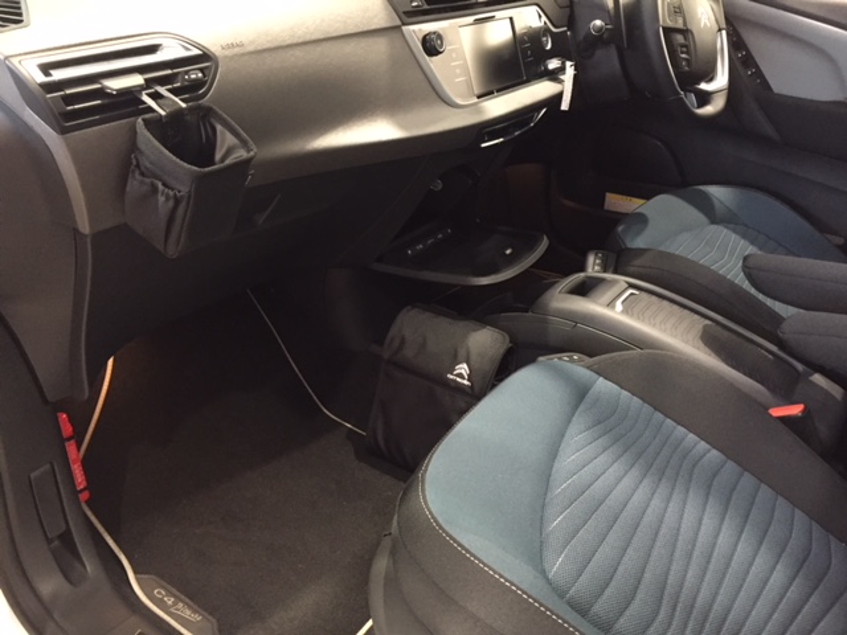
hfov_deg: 61.7
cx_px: 424
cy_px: 318
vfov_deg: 48.2
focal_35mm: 29
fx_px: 710
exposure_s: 1/15
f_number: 2.2
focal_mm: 4.15
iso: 320
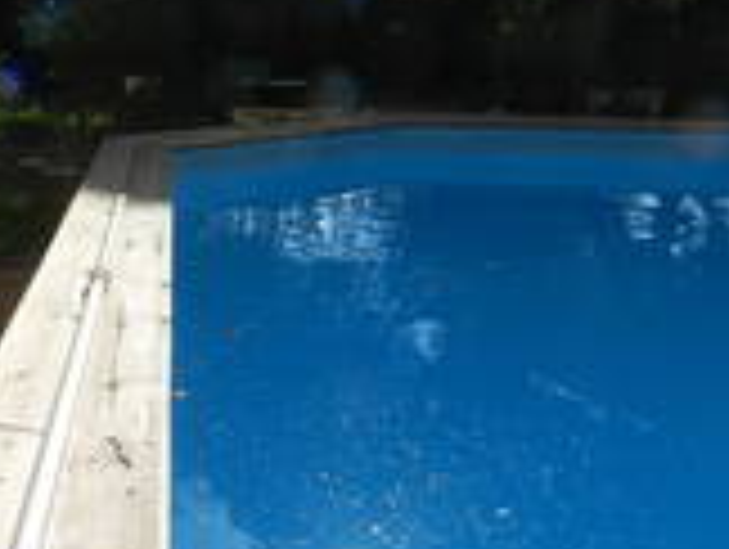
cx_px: -36
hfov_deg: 33.5
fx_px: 1076
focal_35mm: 51
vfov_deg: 28.4
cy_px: 180
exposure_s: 1/1000
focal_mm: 4
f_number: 4.5
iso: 160
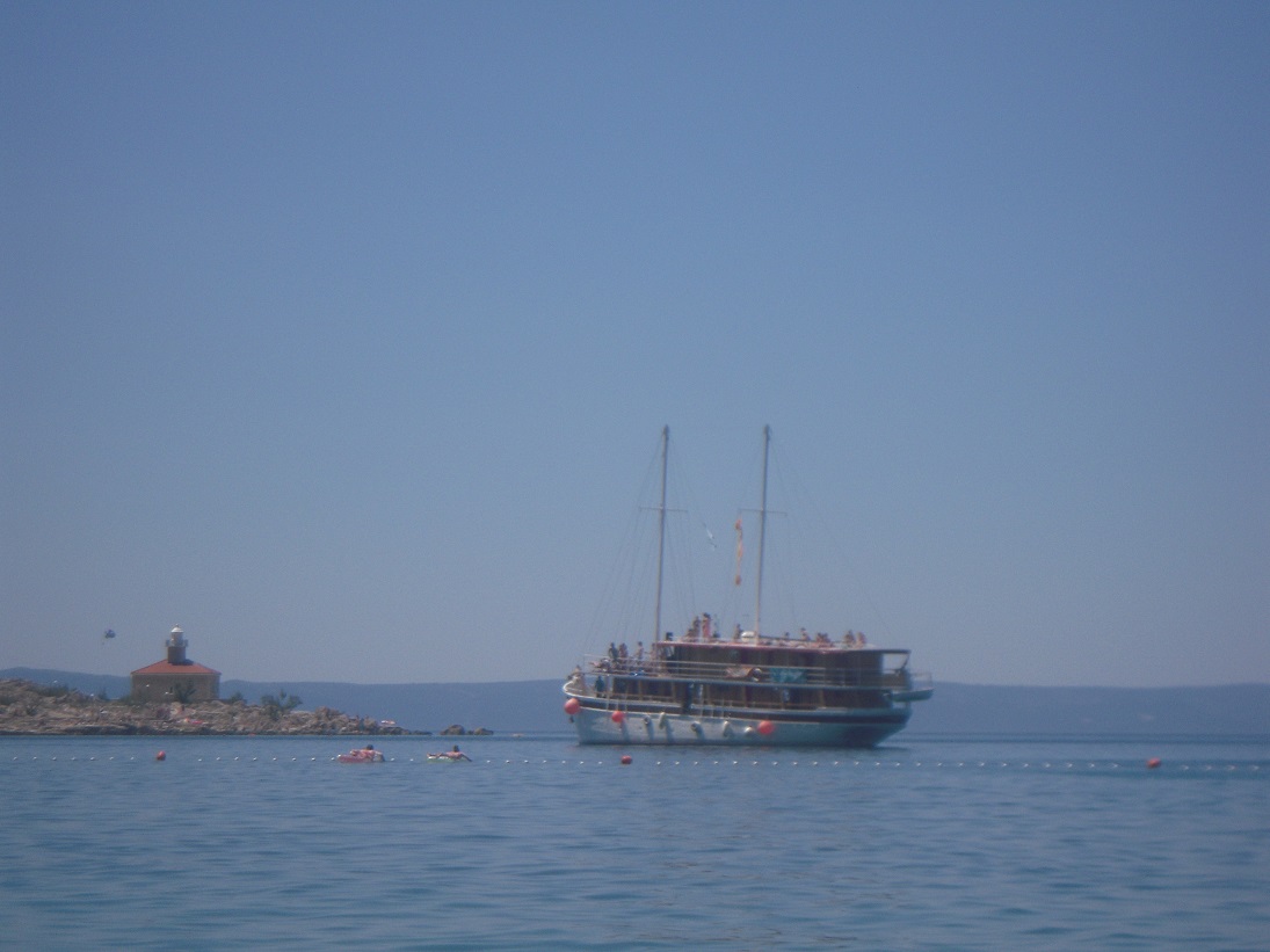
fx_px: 4109
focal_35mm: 112
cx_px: 635
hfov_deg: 17.6
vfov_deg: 13.2
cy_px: 476
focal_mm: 20
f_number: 11.6
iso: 125
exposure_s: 1/250
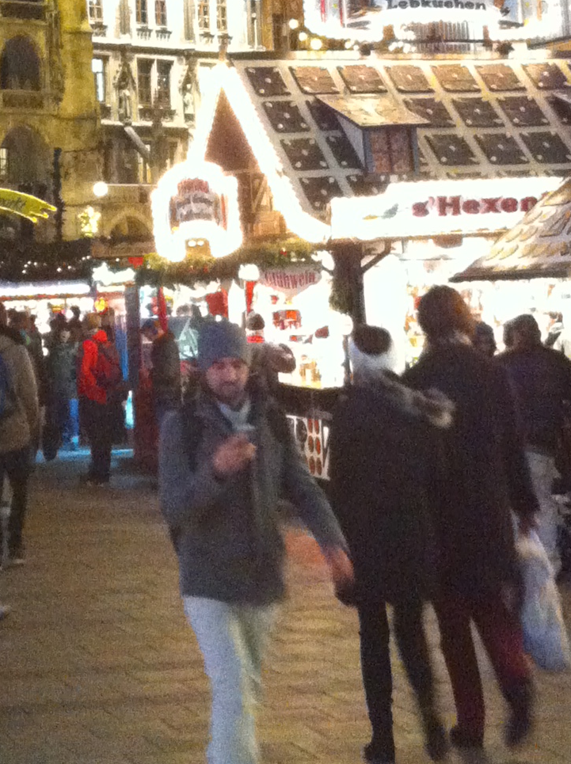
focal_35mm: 94
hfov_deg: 15.6
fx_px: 2072
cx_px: 93
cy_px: -135
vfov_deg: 19.7
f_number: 2.8
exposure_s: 1/15
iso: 640
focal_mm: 3.85
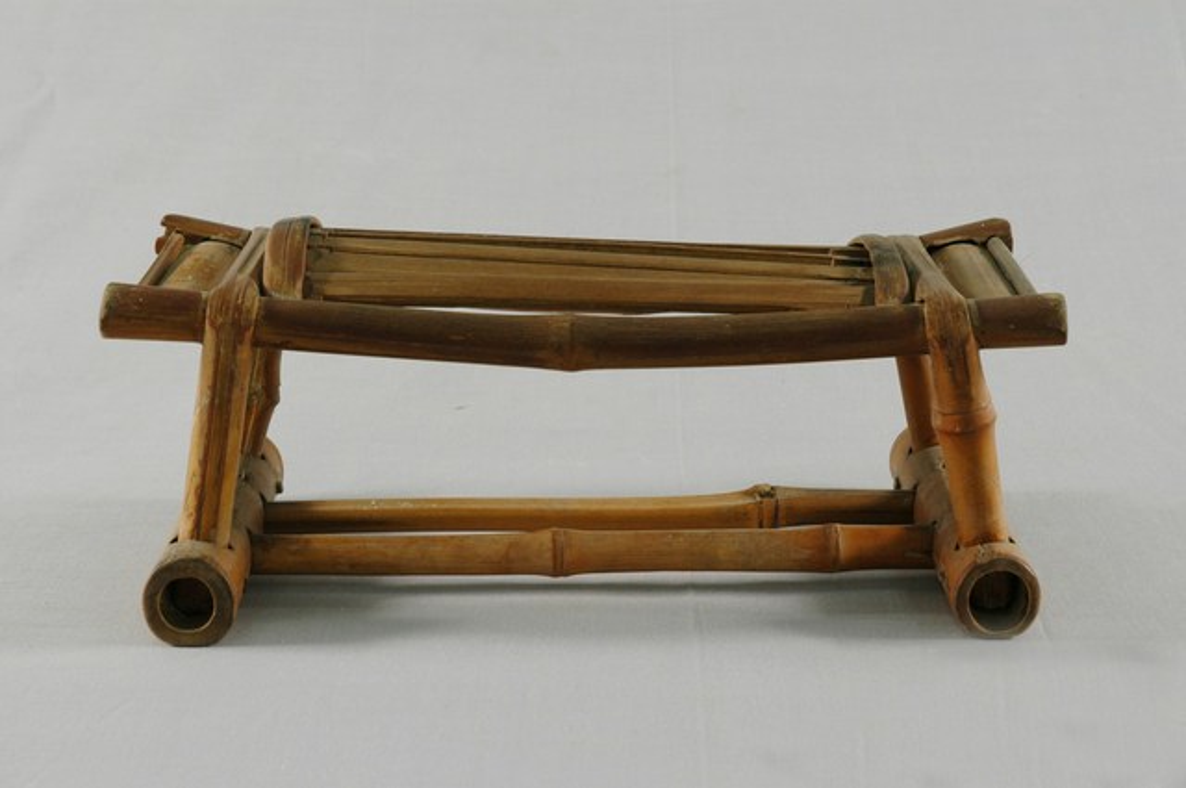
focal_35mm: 82
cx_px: 593
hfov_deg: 24.6
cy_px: 394
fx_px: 2714
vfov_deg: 16.5
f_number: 10
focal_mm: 55
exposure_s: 1/6
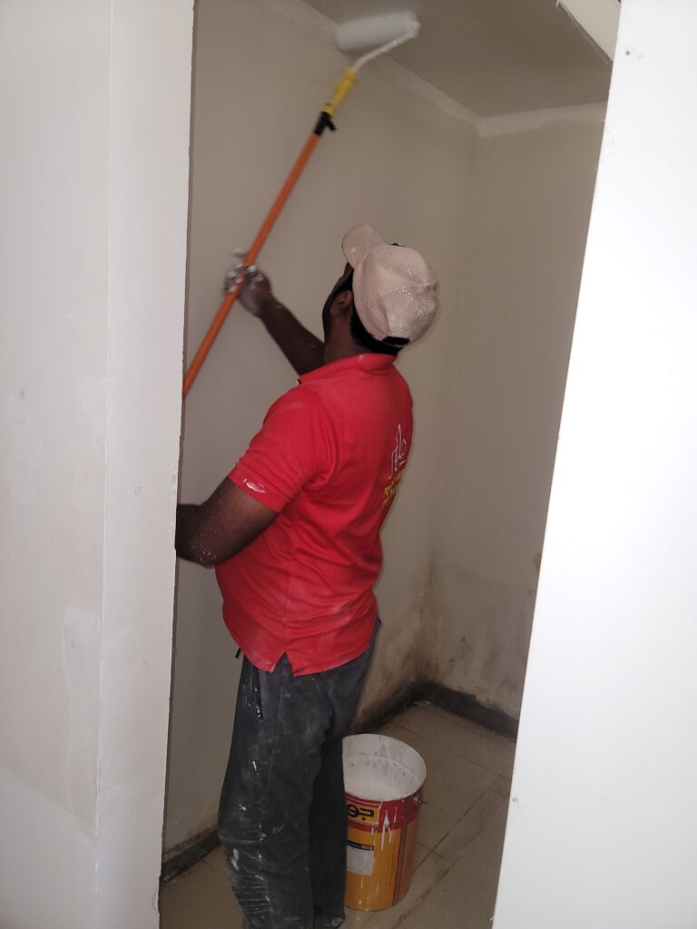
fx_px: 671
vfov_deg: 69.4
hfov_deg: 54.9
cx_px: 348
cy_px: 464
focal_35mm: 25
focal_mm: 7
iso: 100
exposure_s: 1/50
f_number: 1.8
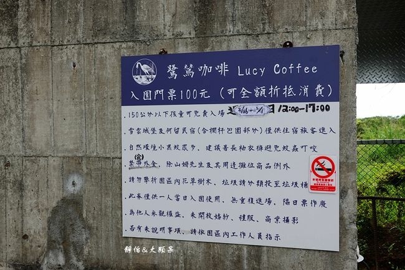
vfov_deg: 38.9
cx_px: 202
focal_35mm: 34
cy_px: 135
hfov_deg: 55.8
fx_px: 382
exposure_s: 1/200
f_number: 5.6
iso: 125
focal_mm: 12.51
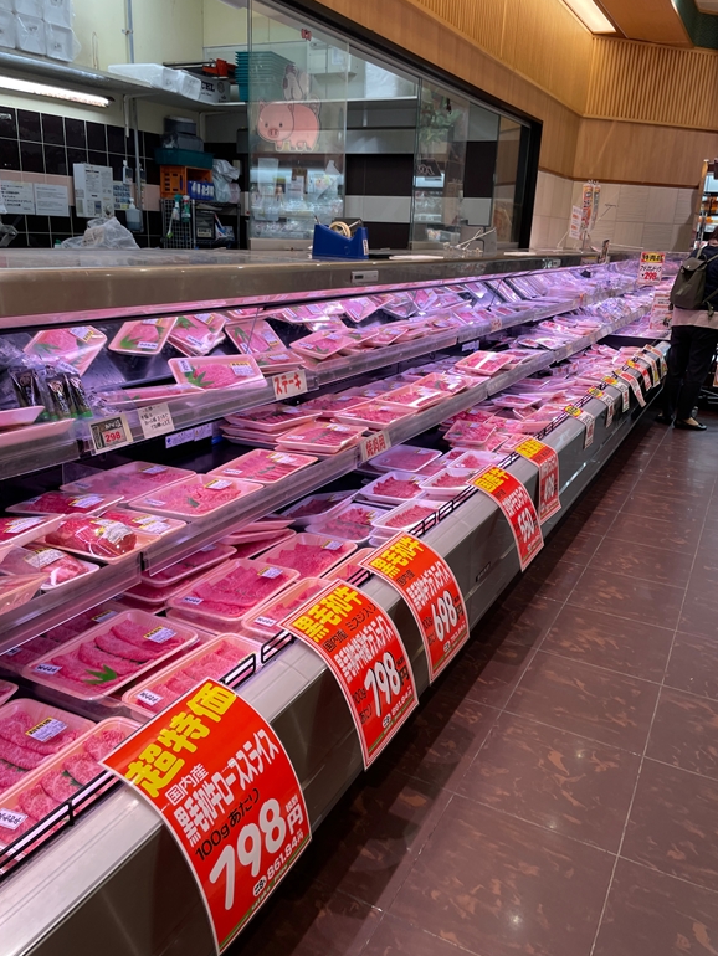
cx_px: 357
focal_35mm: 27
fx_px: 746
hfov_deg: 51.4
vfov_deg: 65.3
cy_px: 471
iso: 40
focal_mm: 4.2
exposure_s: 1/120
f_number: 1.6
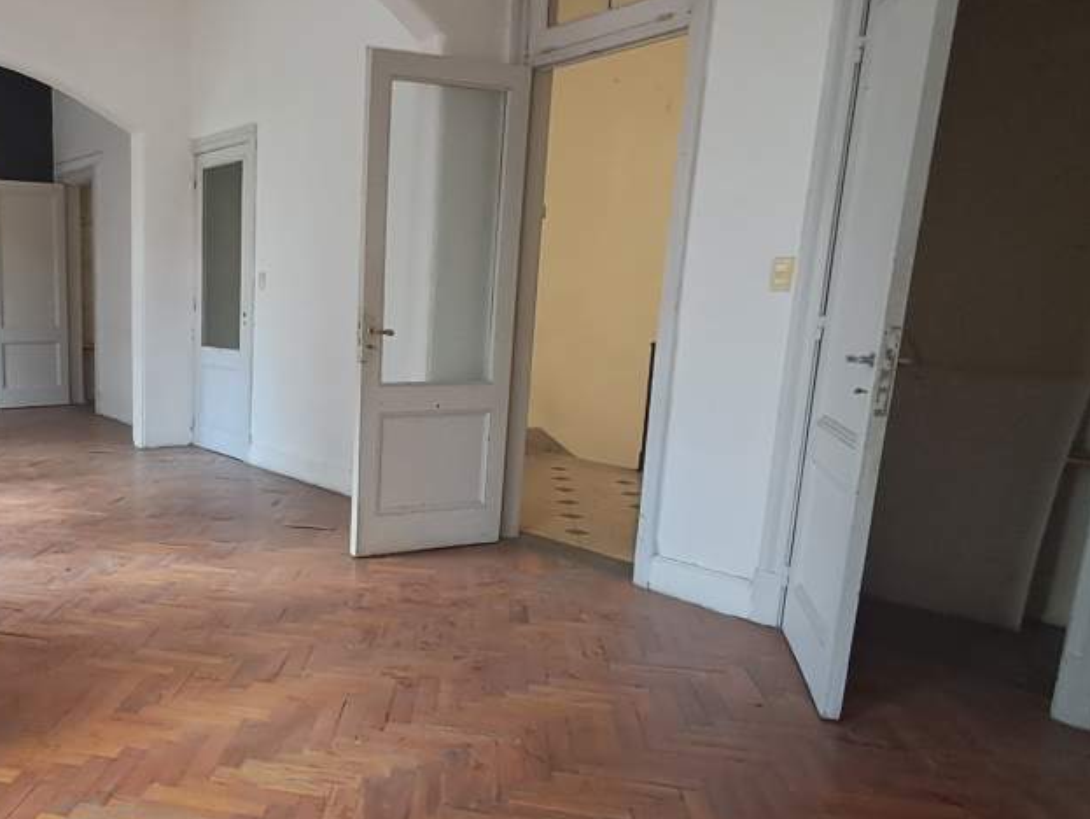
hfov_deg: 55.1
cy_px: 506
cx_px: 250
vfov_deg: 45.1
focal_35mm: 31
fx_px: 977
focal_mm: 1.64
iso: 100
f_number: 2.2
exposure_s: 1/40
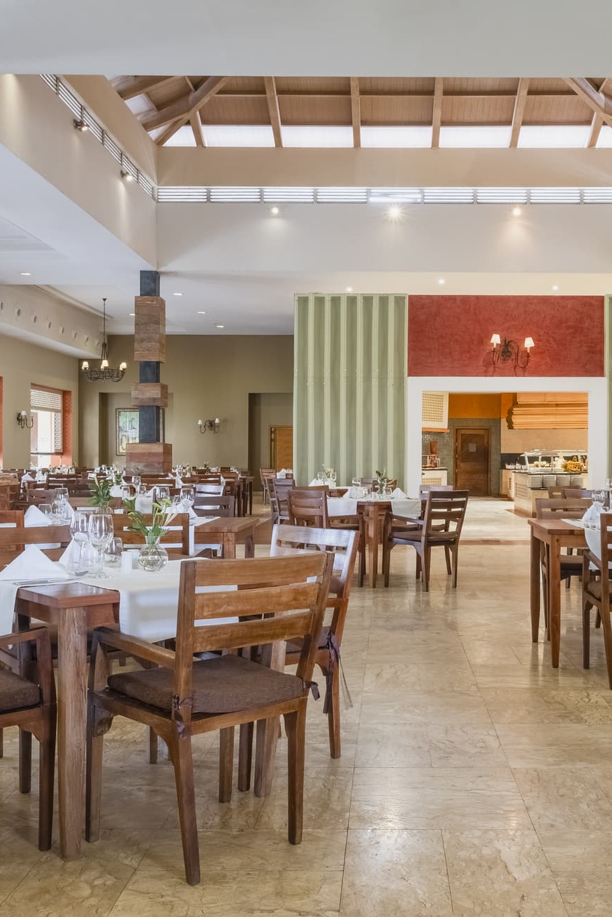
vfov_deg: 54.4
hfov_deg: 37.5
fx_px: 892
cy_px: 460
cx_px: 405
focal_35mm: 35
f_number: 9
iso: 640
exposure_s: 1/80
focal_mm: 15.1
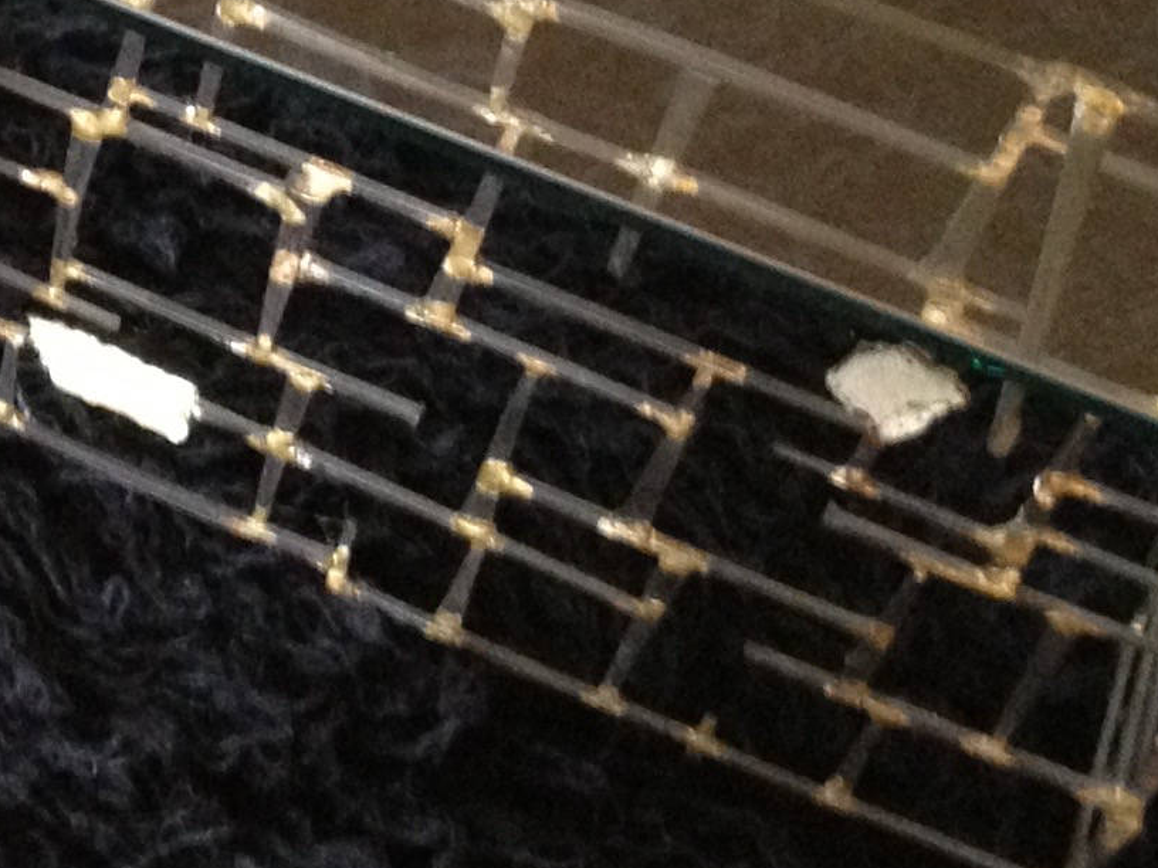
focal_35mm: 140
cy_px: -370
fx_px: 4683
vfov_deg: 10.3
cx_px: -619
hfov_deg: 13.2
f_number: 2.4
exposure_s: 1/20
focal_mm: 4.28
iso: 250
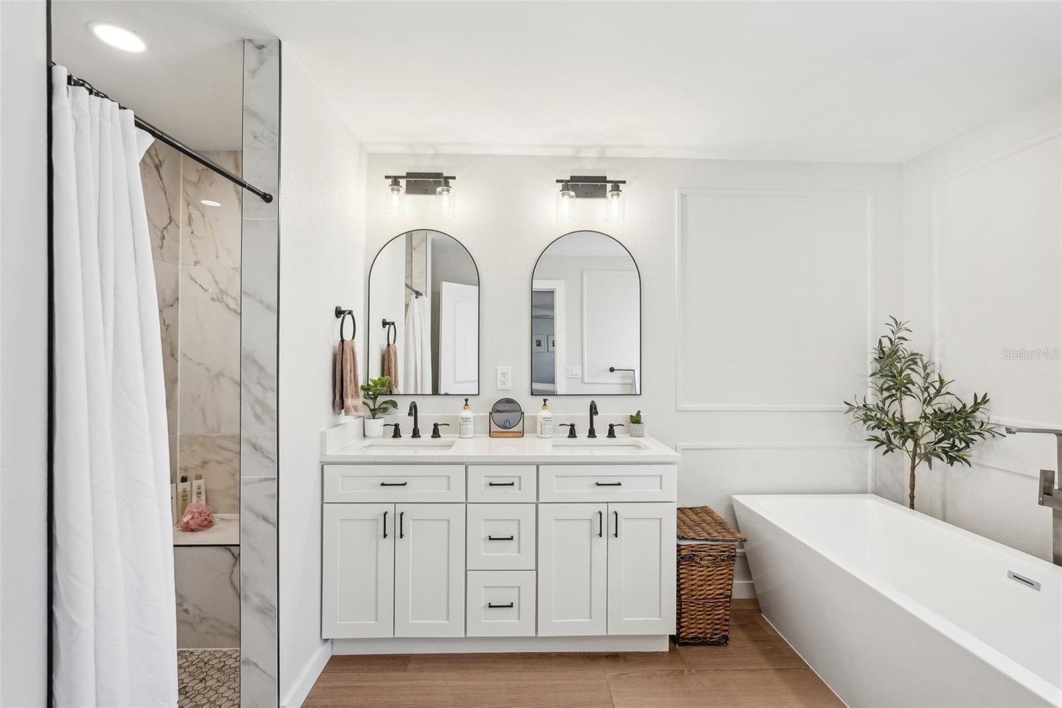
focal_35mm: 16
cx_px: 531
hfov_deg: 96.7
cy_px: 354
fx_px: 472
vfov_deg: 73.7
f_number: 8
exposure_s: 1/40
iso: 400
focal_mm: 16
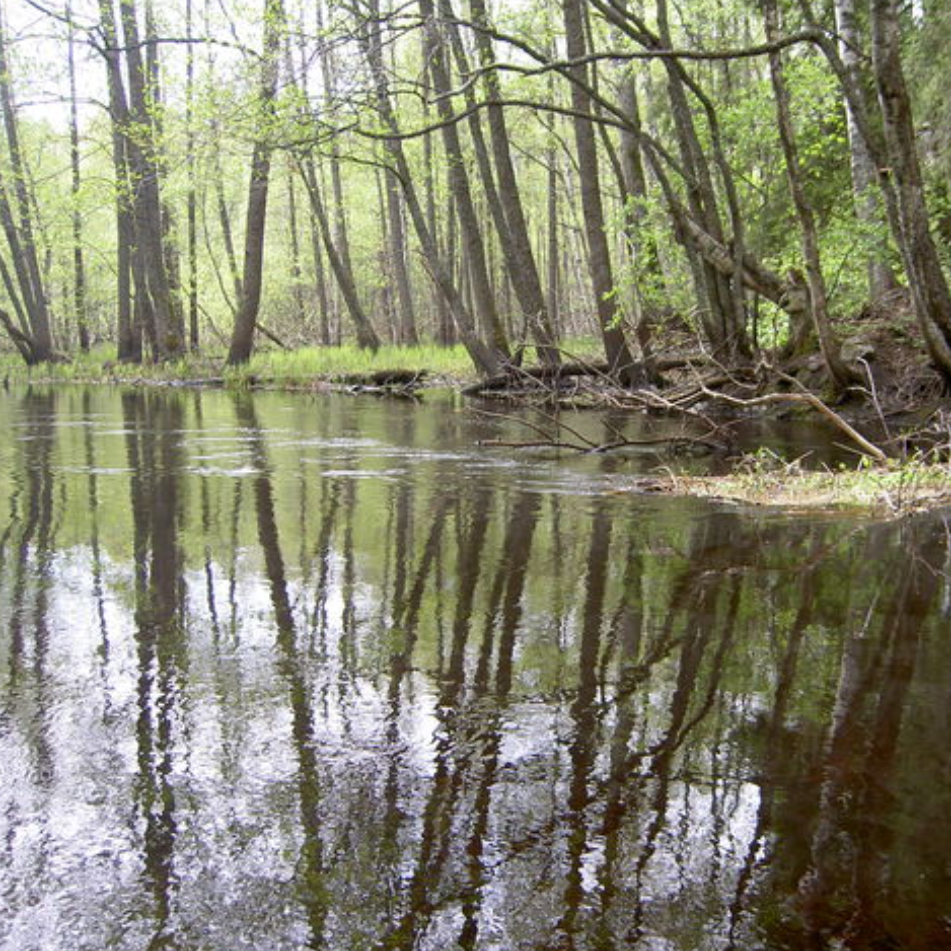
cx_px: 625
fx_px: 1274
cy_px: 479
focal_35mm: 41
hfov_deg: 40.5
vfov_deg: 40.9
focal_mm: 5.6
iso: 50
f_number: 2.8
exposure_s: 1/80
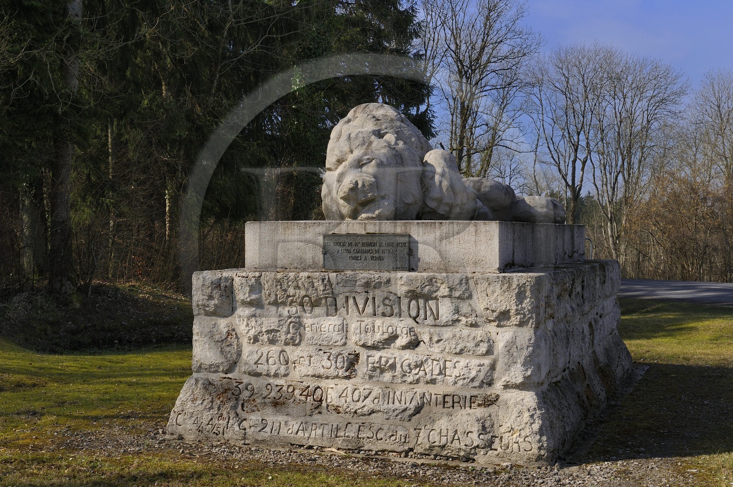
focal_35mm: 50
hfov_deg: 39.6
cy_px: 244
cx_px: 366
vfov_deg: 26.9
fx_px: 1017
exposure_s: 1/160
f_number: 13
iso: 200
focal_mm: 50
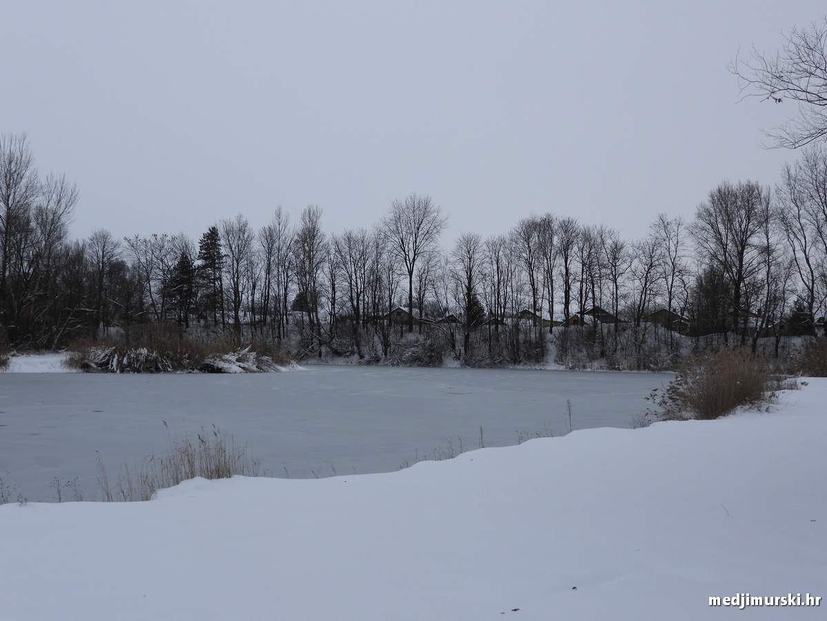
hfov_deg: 42.9
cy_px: 310
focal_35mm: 44
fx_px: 1051
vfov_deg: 32.9
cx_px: 414
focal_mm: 7.9
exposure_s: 1/1250
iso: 100
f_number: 3.2
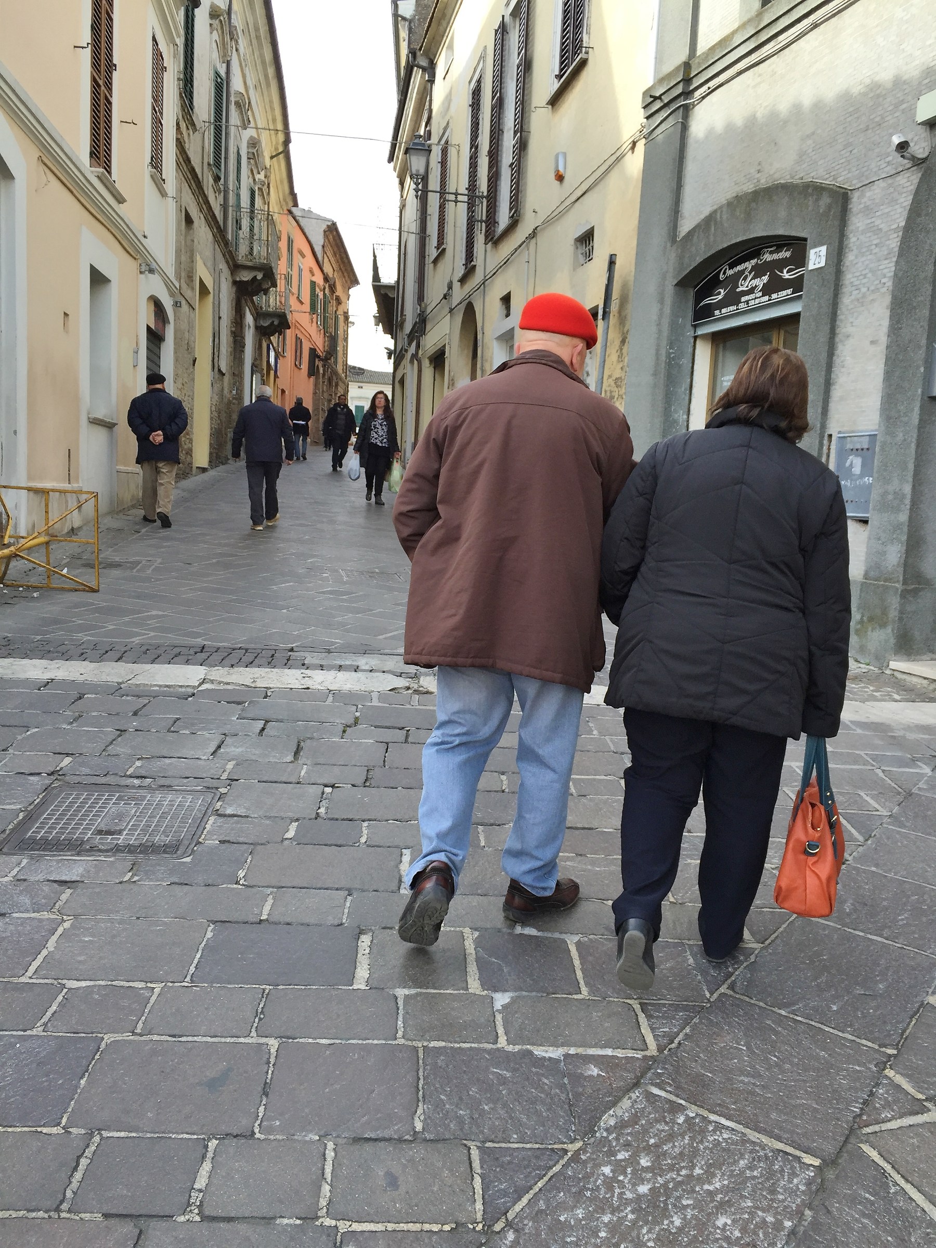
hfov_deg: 48.2
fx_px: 1046
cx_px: 468
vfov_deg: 61.7
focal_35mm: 29
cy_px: 624
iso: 32
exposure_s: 1/439
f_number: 2.2
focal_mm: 4.15
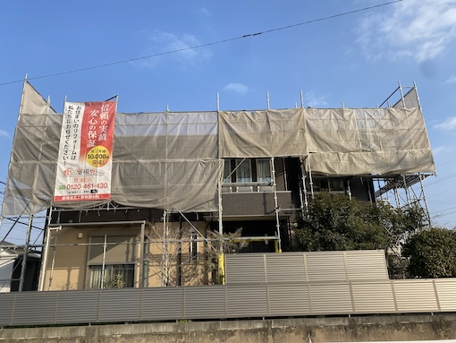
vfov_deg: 53.1
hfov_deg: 67.3
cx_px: 228
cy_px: 172
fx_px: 343
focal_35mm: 26
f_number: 1.8
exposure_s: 1/1898
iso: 32
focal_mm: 4.25
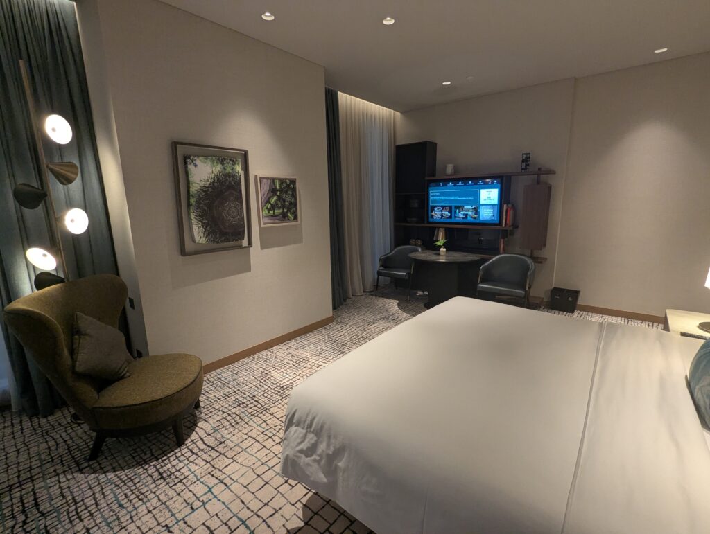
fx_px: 329
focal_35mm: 16
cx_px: 355
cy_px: 267
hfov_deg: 94.4
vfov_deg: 78.2
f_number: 2.2
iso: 213
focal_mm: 2.35
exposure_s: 1/33.3
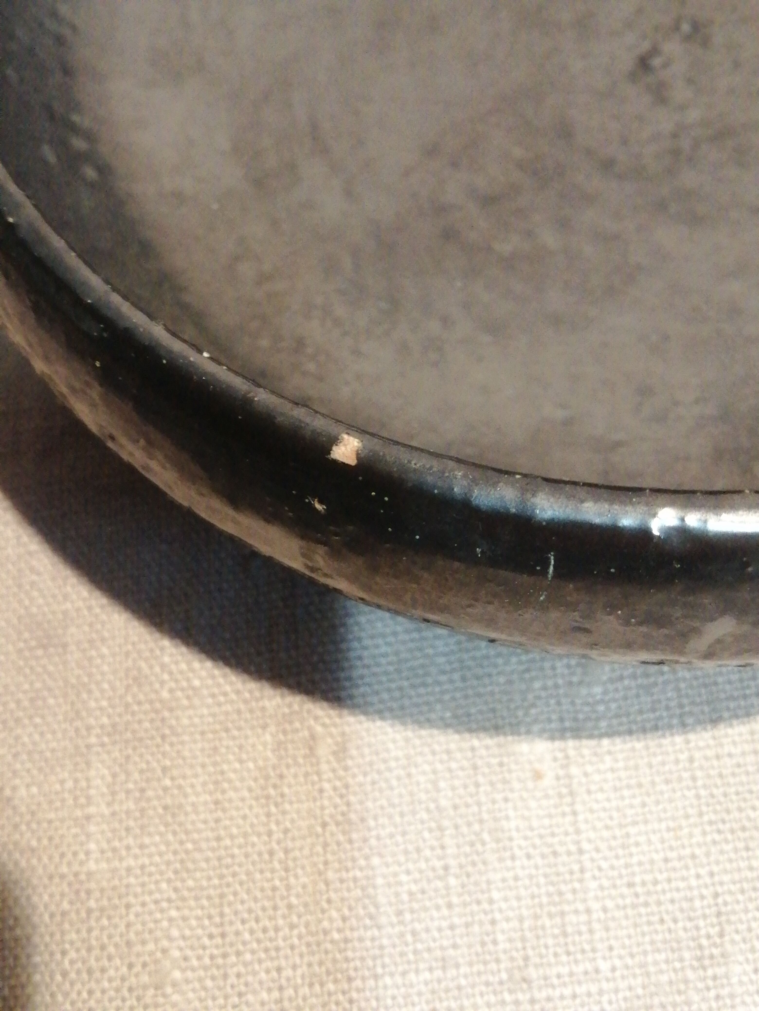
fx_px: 1052
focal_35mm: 36
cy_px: 506
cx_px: 380
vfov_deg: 51.4
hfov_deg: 39.7
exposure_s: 1/20
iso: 400
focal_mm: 3.62
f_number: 1.8
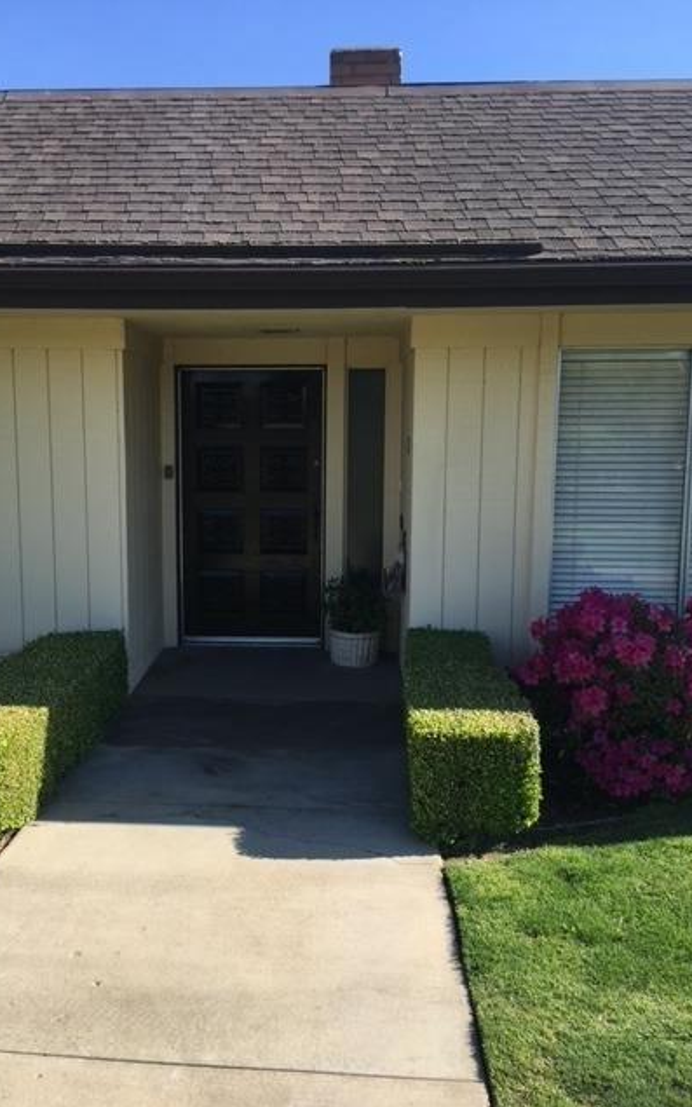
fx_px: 935
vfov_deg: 61.2
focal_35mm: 31
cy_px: 554
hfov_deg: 40.5
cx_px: 288
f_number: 2.2
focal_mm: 4.15
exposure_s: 1/836
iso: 25
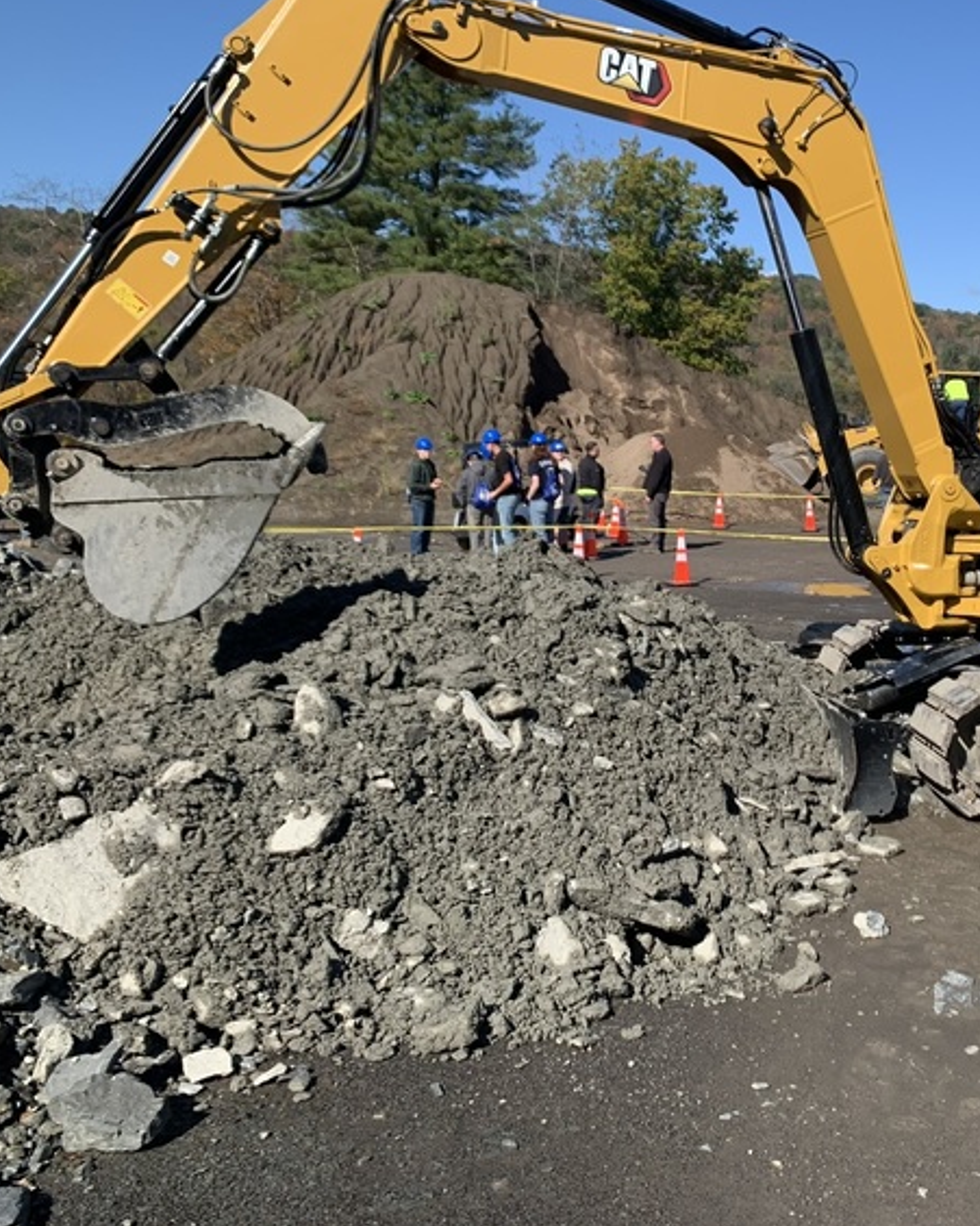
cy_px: 587
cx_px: 758
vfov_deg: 50.3
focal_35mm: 36
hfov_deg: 39.8
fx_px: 1306
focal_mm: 4.25
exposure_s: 1/1880
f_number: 1.8
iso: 25
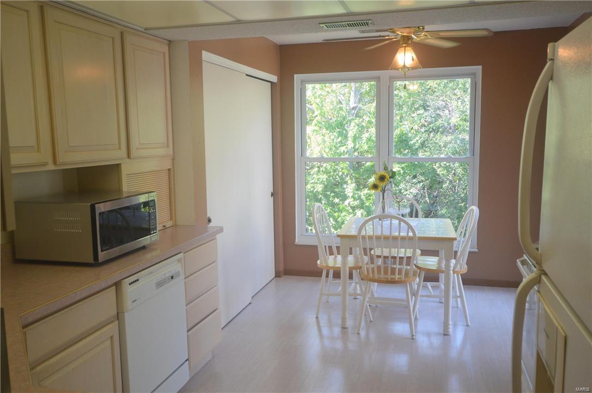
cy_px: 196
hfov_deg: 62.0
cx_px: 296
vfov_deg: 43.5
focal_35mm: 30
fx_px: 493
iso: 500
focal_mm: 20
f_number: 5.6
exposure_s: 1/60
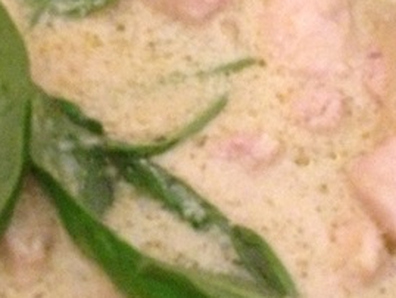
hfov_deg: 20.0
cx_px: 174
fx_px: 1122
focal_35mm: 98
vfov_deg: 15.1
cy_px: 111
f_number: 2.4
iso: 800
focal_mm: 4.13
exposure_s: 1/15
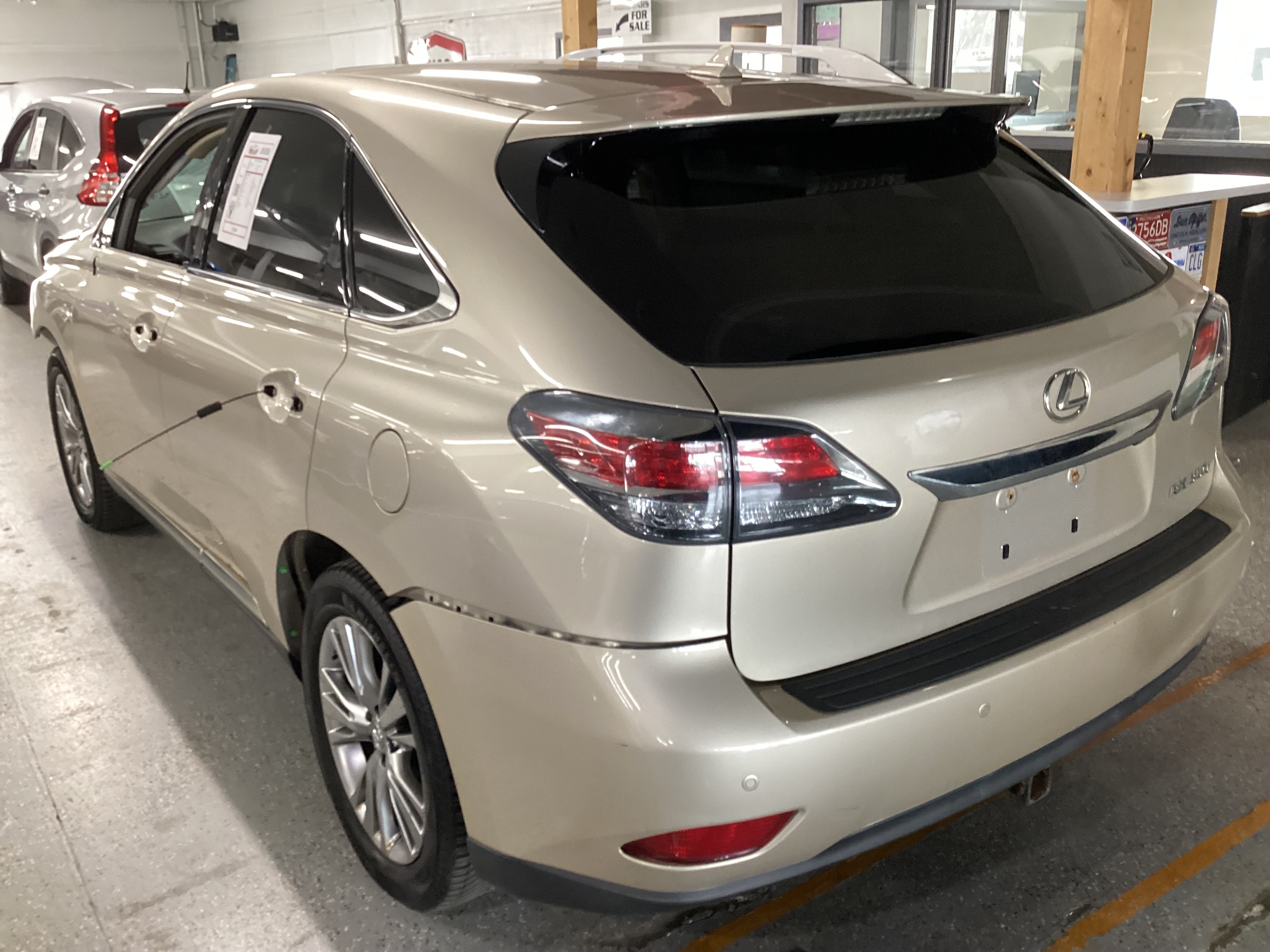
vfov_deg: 45.4
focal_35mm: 31
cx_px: 635
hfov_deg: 58.4
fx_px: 1137
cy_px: 476
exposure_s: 1/50
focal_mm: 3.3
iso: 200
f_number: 2.4
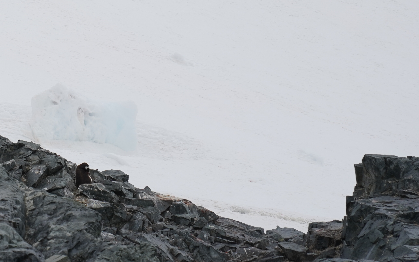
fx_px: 4214
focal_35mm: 369
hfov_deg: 5.7
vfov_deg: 3.6
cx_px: -46
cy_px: -48
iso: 320
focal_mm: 156
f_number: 8
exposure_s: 1/500
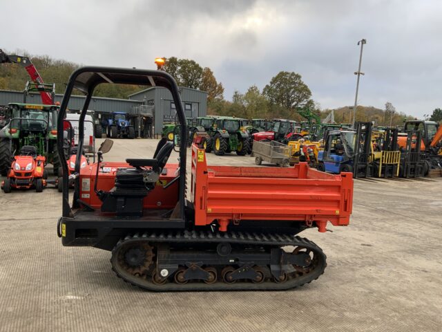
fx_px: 370
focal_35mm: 29
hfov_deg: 61.7
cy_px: 166
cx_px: 221
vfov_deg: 48.2
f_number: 1.8
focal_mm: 3
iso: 25
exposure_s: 1/122
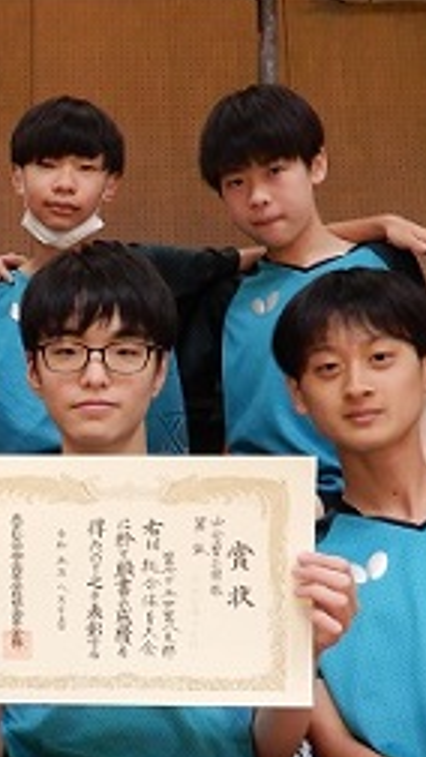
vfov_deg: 25.8
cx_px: -123
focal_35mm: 82
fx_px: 1644
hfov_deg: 14.2
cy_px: 503
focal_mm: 6.8
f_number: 4
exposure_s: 1/25
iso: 400
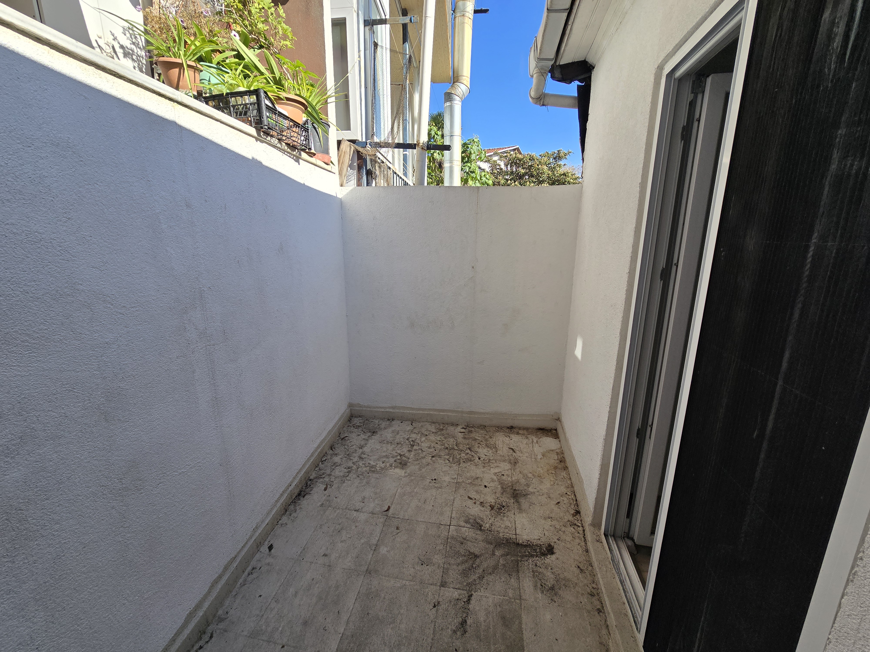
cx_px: 435
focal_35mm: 13
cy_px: 326
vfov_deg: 89.9
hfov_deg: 106.2
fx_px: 327
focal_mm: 2.2
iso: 50
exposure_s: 1/1027
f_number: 2.2
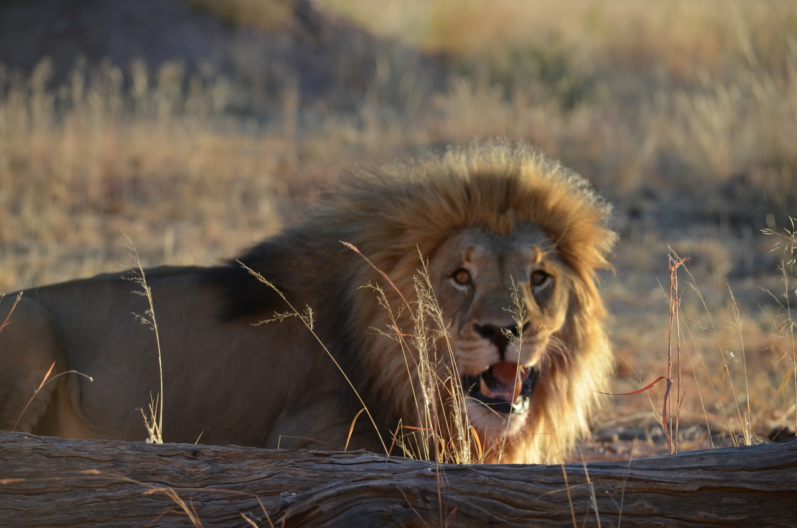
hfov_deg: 8.1
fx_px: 5634
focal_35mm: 255
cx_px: 398
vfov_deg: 5.4
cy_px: 264
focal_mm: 170
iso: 320
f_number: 5.6
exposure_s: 1/500
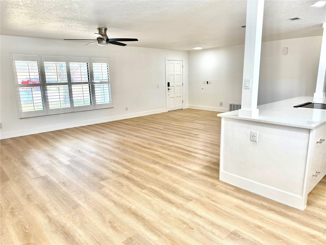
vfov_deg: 56.8
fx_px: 226
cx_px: 163
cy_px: 122
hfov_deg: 71.6
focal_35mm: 24
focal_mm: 6.76
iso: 125
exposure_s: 1/199
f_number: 1.78
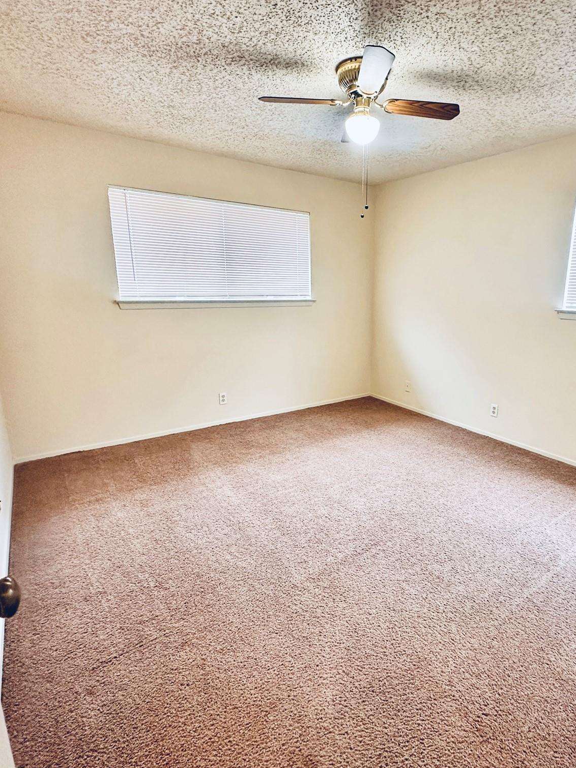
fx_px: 421
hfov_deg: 67.5
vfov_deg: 84.7
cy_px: 382
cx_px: 366
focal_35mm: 19
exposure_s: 1/60
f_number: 2.2
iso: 250
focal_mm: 2.22
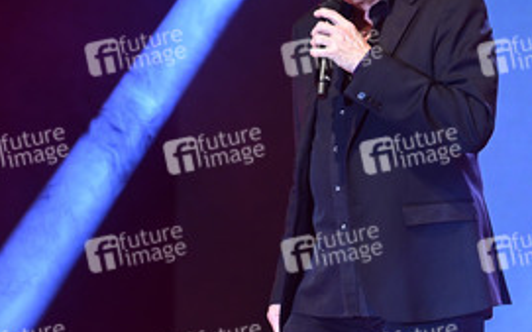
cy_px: 102
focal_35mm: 339
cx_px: 358
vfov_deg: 3.9
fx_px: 4912
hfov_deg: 6.2
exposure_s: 1/200
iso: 2000
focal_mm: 200
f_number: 3.2
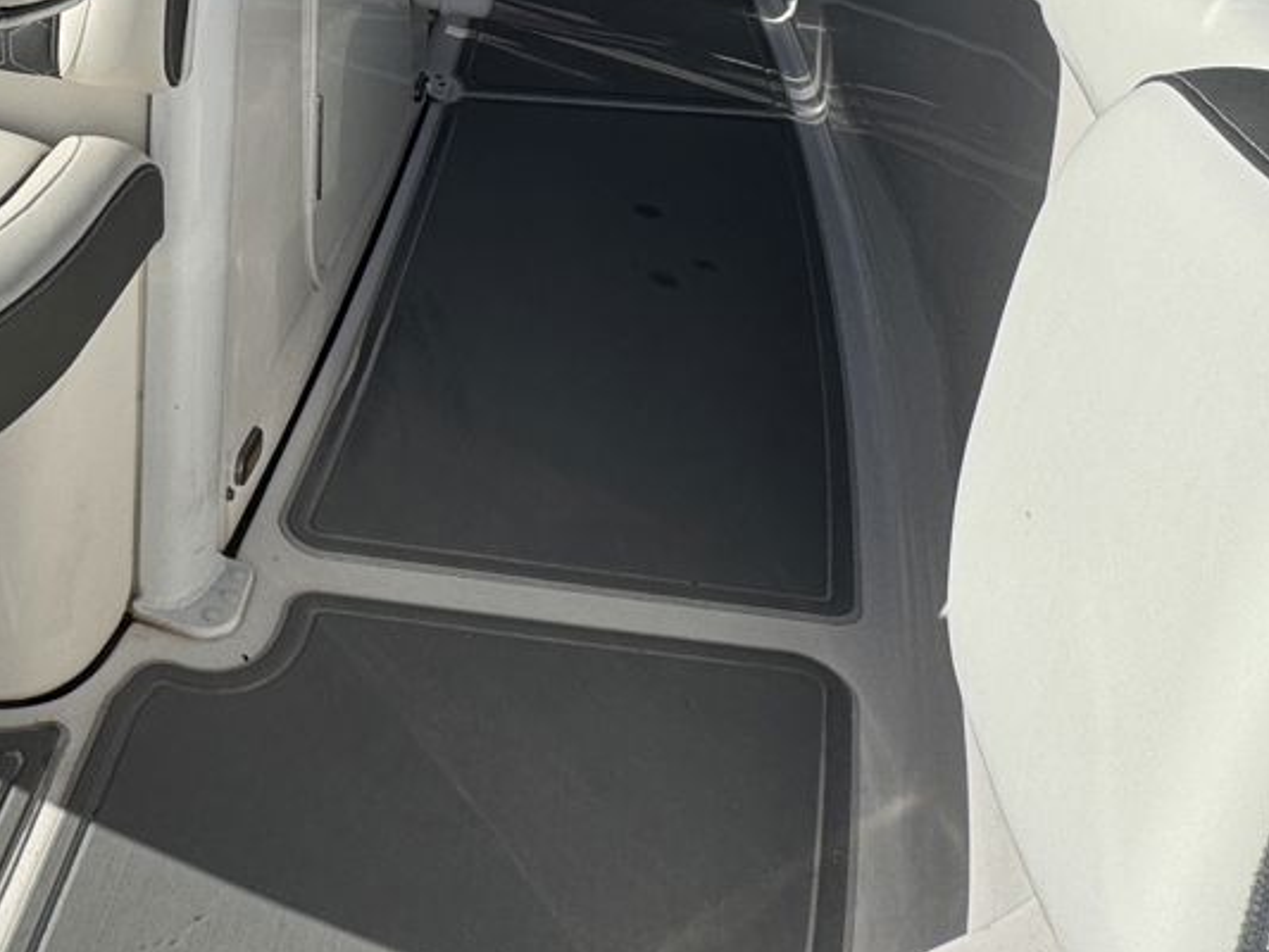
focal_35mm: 42
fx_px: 1540
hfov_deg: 39.2
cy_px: -390
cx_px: -19
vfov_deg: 26.9
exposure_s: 1/4367
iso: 40
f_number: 2.2
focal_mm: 2.22
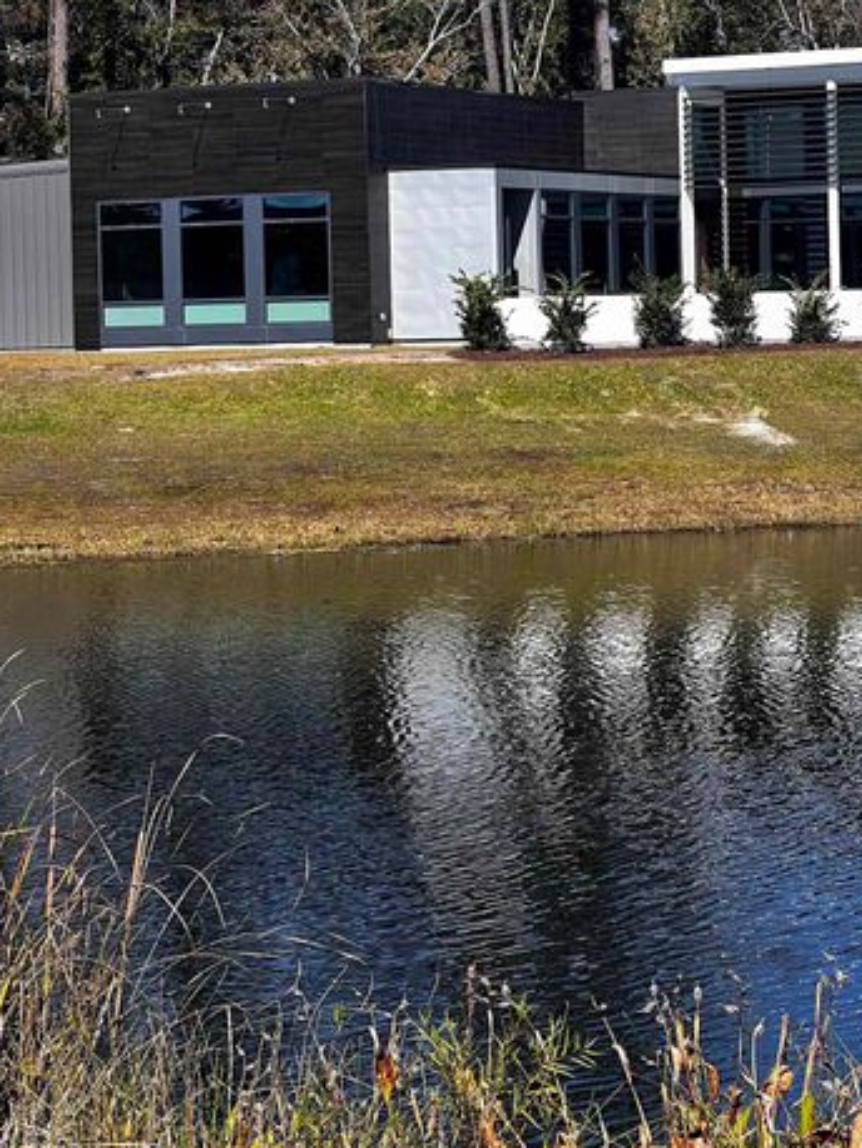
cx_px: 358
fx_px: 3715
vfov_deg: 17.5
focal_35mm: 112
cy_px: 407
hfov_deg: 13.2
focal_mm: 9
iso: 32
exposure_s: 1/652
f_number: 2.8
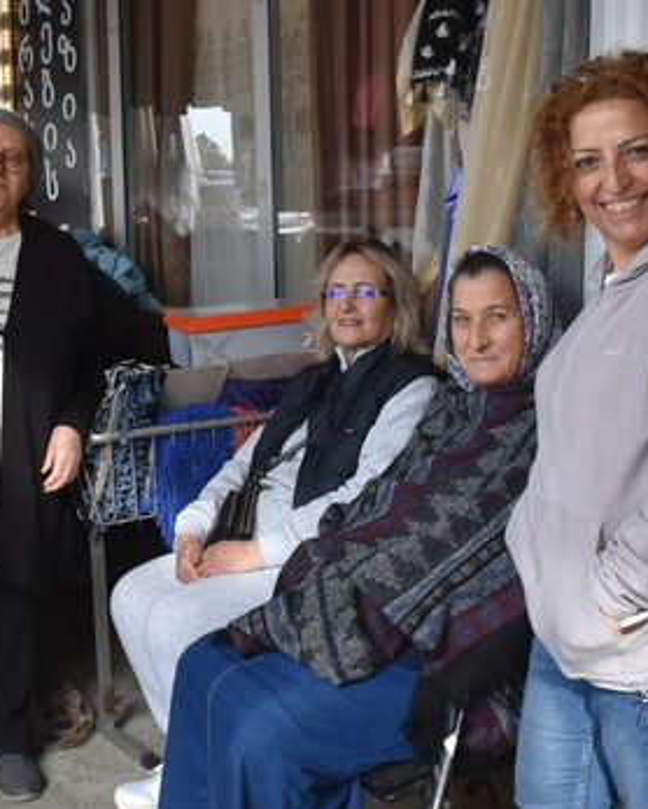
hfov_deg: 27.9
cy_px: 332
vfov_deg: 34.6
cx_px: 212
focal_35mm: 54
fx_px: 1293
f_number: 8
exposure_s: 1/250
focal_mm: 18
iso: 800
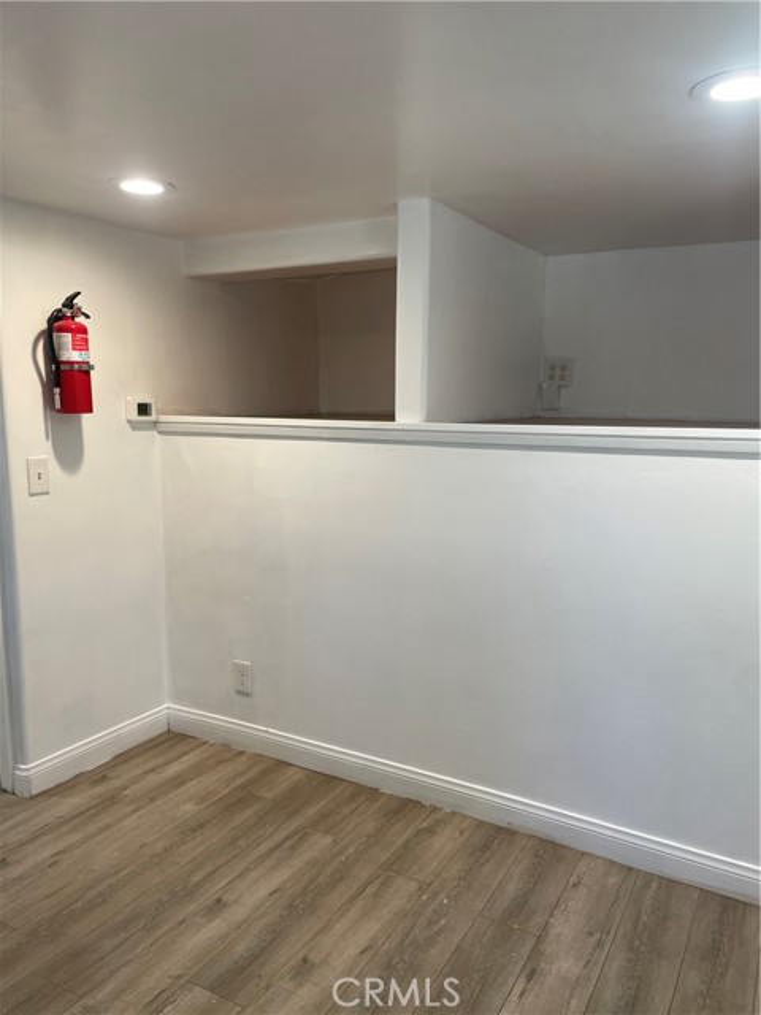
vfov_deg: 67.3
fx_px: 762
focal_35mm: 26
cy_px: 508
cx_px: 380
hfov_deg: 53.1
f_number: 1.6
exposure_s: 1/62
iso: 64
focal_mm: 4.2
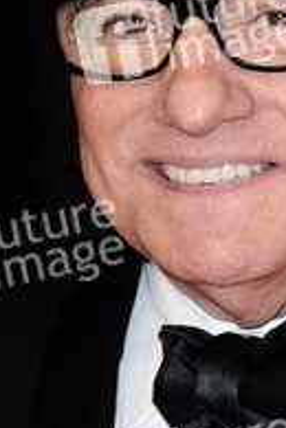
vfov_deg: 3.4
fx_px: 7316
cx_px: 252
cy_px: 143
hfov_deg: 2.2
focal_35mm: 614
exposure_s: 1/250
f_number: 4.5
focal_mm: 200
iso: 320
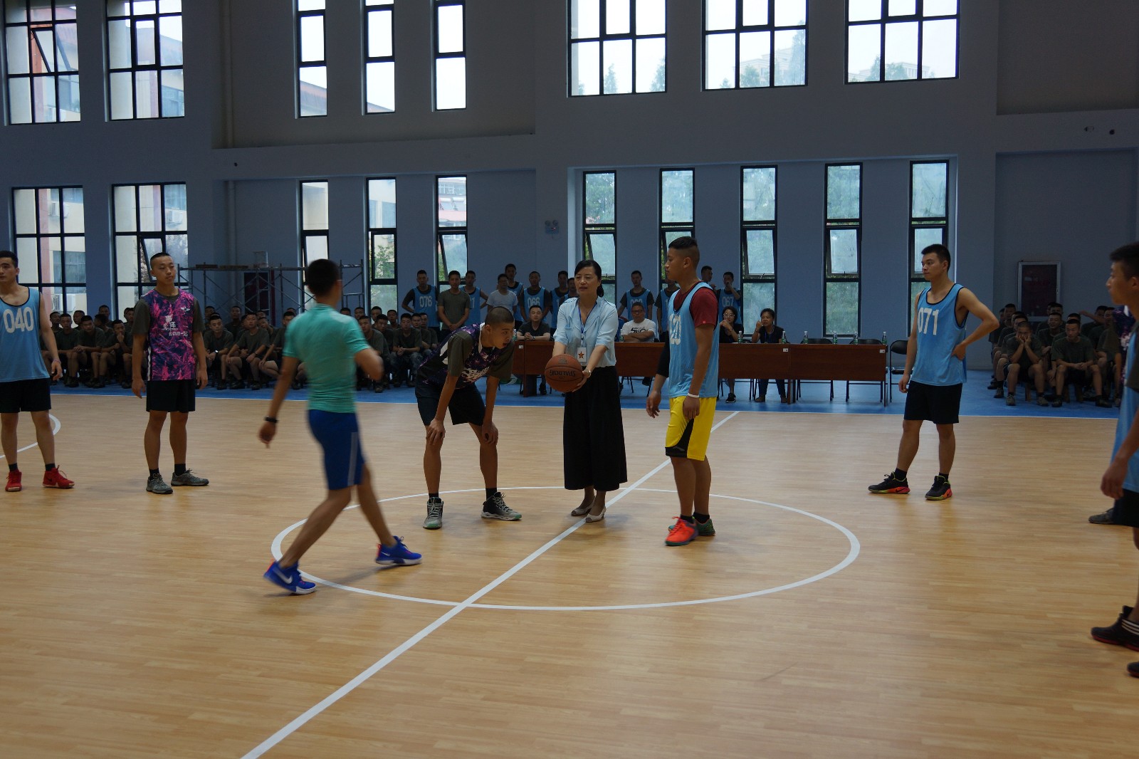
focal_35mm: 36
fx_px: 1139
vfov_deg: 36.9
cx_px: 570
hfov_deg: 53.1
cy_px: 380
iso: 160
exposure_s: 1/60
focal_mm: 24
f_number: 4
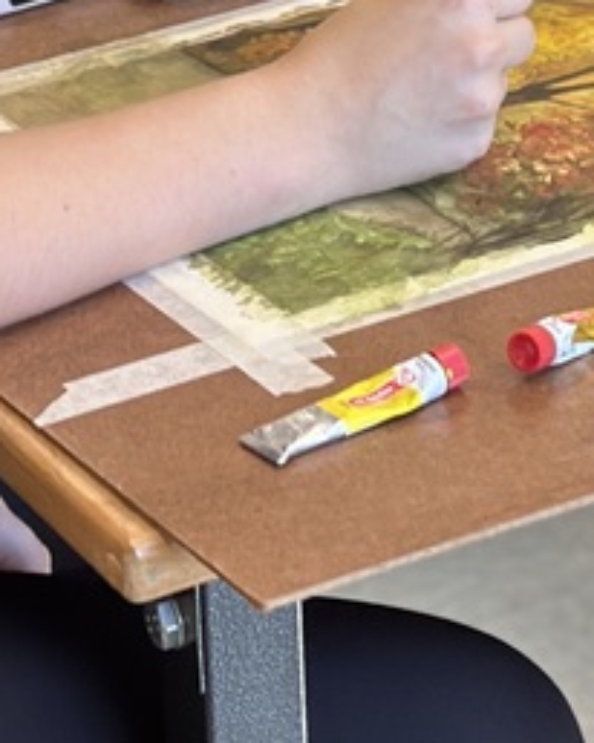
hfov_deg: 8.3
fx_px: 4092
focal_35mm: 186
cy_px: -438
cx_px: 409
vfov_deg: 10.0
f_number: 1.78
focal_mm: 6.86
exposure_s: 1/120
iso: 125
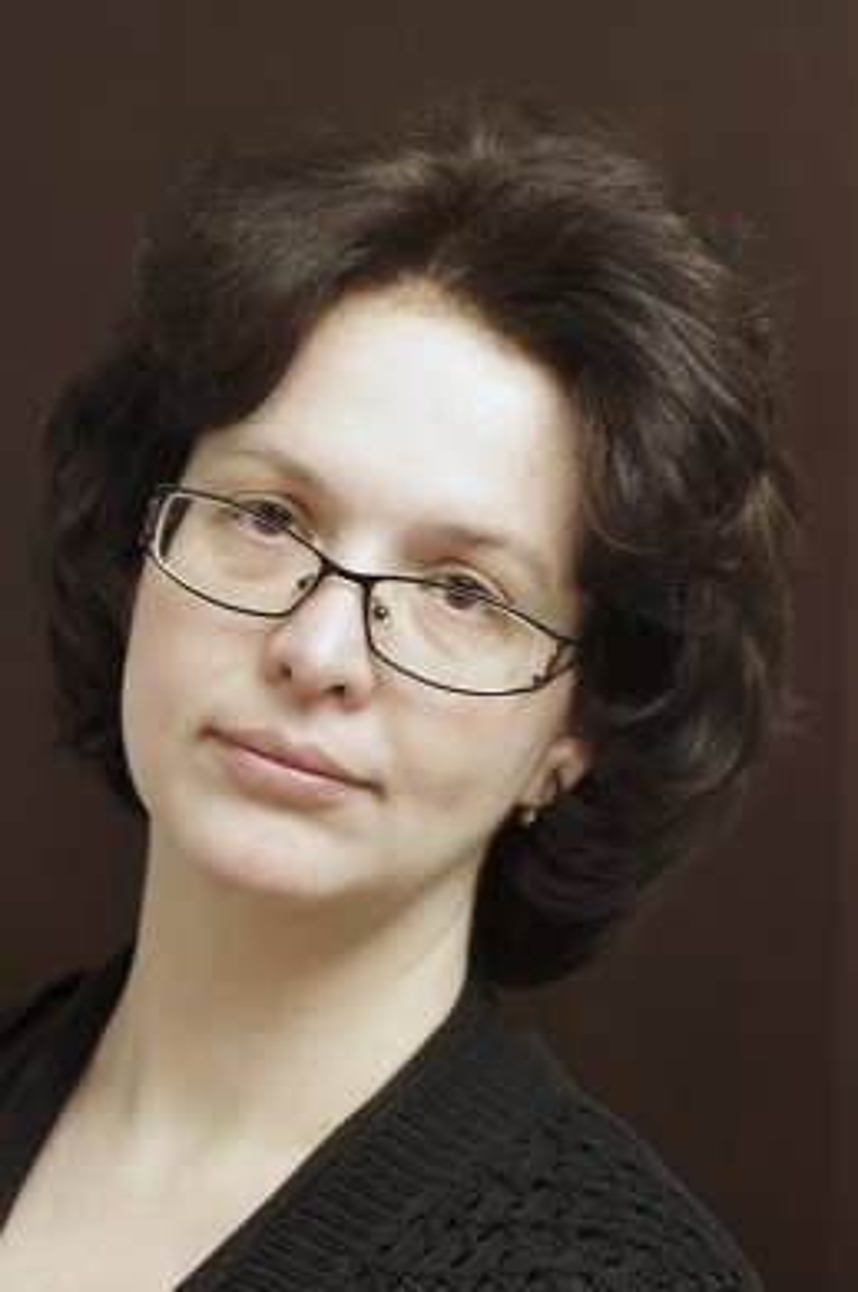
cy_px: 646
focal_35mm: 158
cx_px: 429
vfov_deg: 13.1
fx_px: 5645
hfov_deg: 8.7
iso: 1600
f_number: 4.5
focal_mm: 105
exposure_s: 1/8
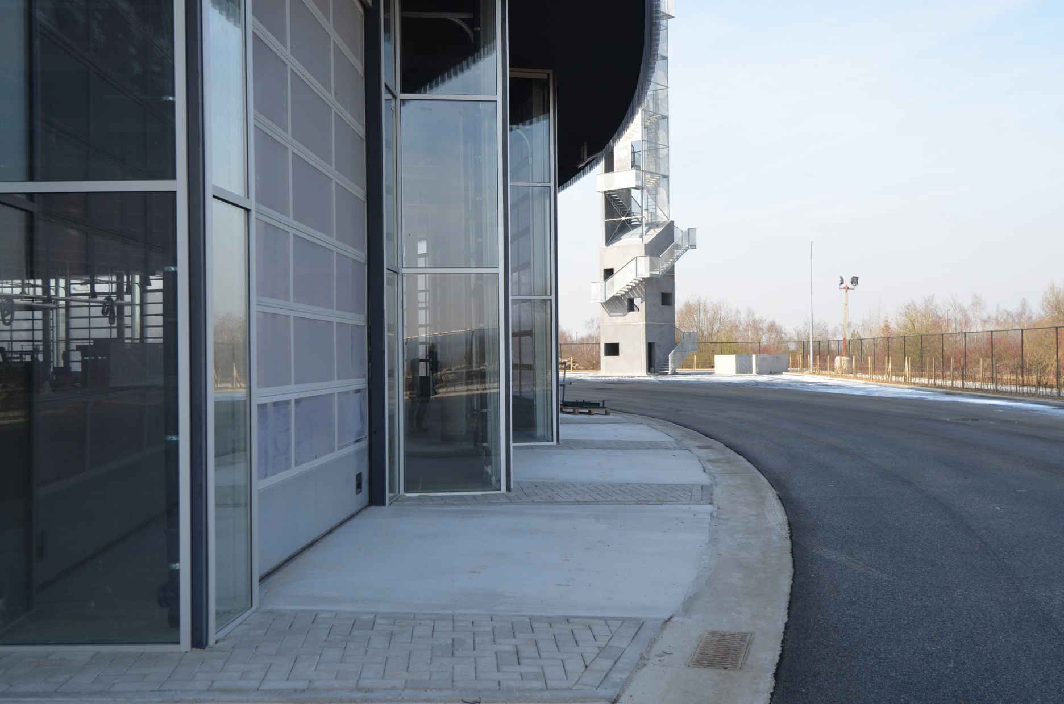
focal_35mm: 36
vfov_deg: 36.7
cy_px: 352
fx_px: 1062
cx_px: 532
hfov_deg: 53.2
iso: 200
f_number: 7.1
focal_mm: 24
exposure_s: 1/200
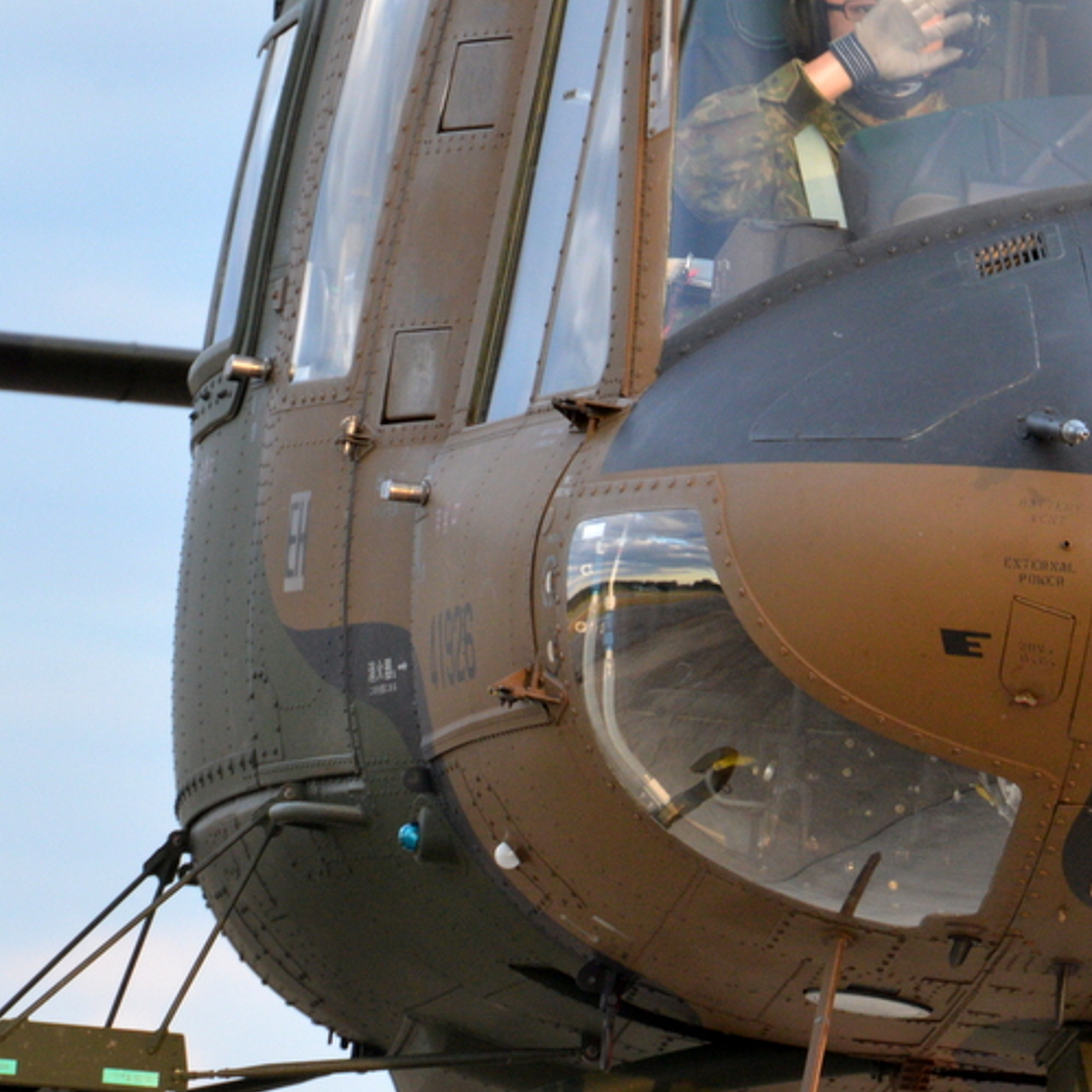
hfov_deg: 2.1
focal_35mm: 818
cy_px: 477
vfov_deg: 2.1
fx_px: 29195
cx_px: 1042
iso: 1600
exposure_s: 1/160
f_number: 11
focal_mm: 400
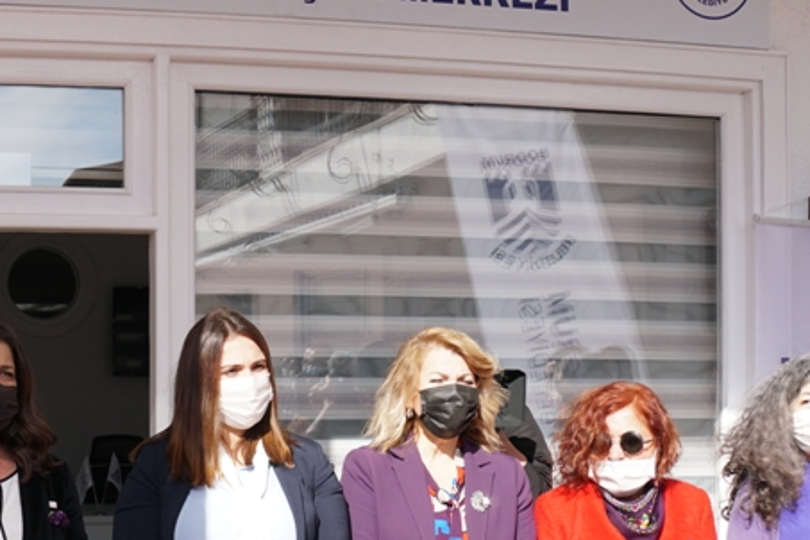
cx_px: 102
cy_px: 451
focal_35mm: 61
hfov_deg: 31.5
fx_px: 1372
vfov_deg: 21.9
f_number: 6.3
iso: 100
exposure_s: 1/200
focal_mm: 18
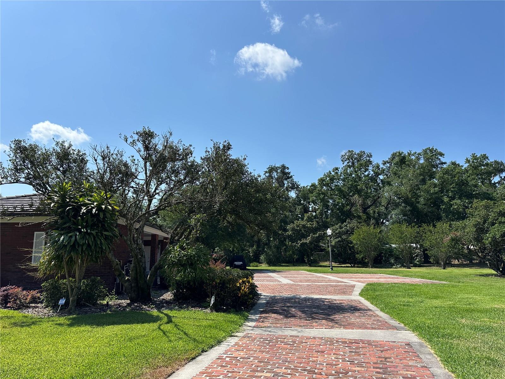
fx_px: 350
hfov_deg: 71.6
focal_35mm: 24
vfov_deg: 56.8
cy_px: 190
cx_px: 252
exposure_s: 1/5848
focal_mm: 6.86
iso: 80
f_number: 1.78
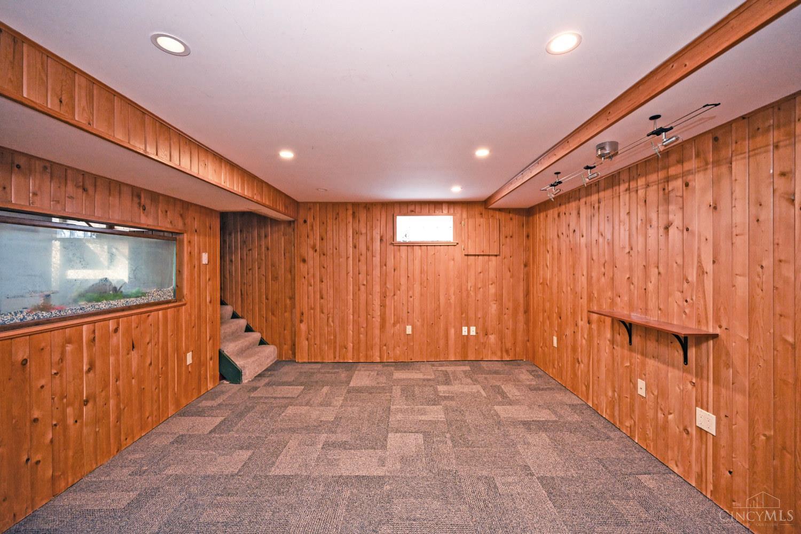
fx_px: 311
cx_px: 400
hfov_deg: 104.3
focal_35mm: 14
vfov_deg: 81.2
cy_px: 267
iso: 2800
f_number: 4
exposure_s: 1/60
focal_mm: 14
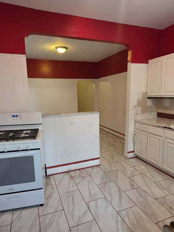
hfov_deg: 63.4
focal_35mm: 21
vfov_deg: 79.0
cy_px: 121
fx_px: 141
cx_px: 84
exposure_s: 1/60
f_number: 1.9
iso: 250
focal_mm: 2.2
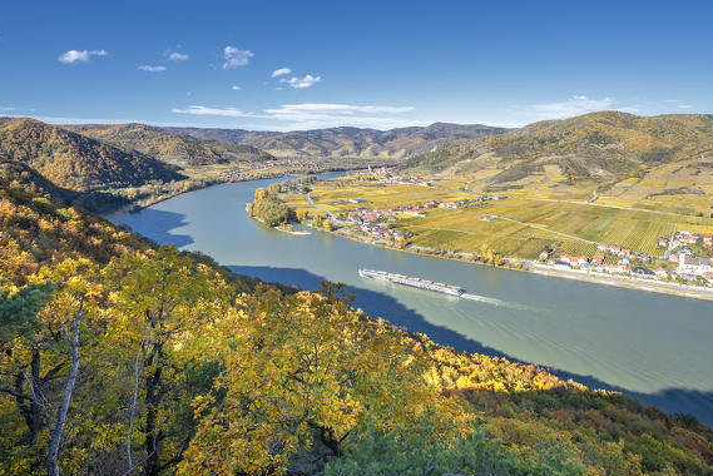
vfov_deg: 62.0
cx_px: 370
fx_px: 396
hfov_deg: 83.9
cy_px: 241
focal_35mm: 20
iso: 100
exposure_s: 1/60
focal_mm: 19
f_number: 11
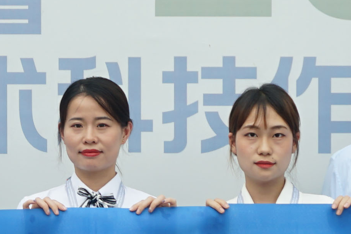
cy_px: 330
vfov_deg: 5.9
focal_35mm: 230
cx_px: 23
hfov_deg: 8.9
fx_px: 2243
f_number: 4
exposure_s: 1/60
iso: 160
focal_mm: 35
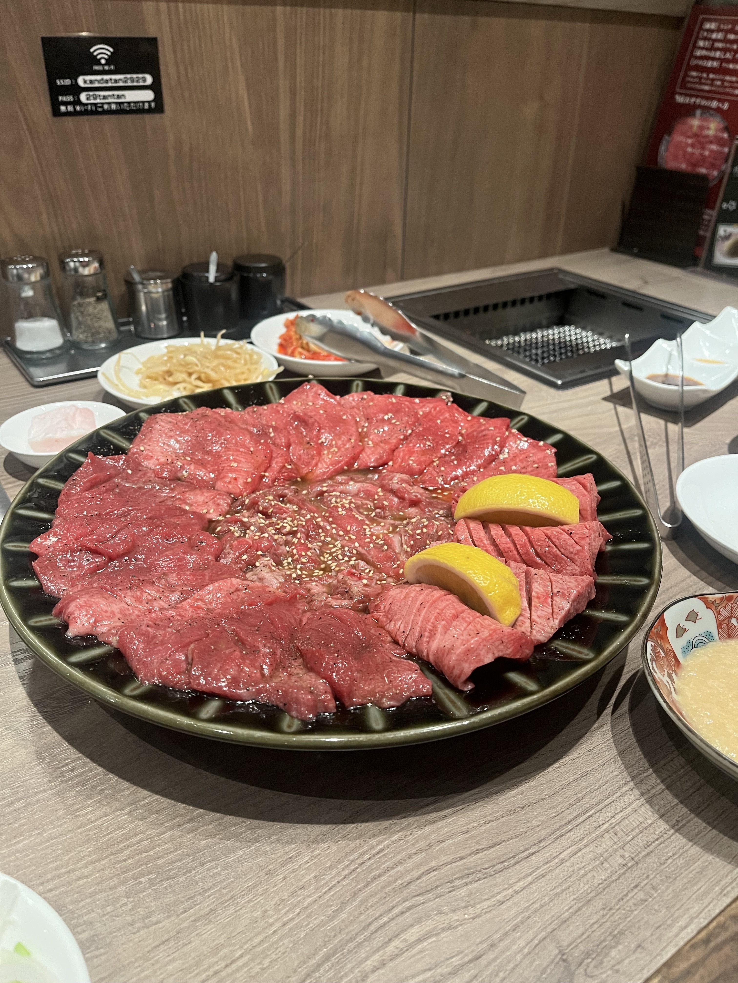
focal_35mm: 26
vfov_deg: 67.3
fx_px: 739
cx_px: 369
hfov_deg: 53.1
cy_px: 492
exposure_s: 1/50
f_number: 1.6
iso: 320
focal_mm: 5.1
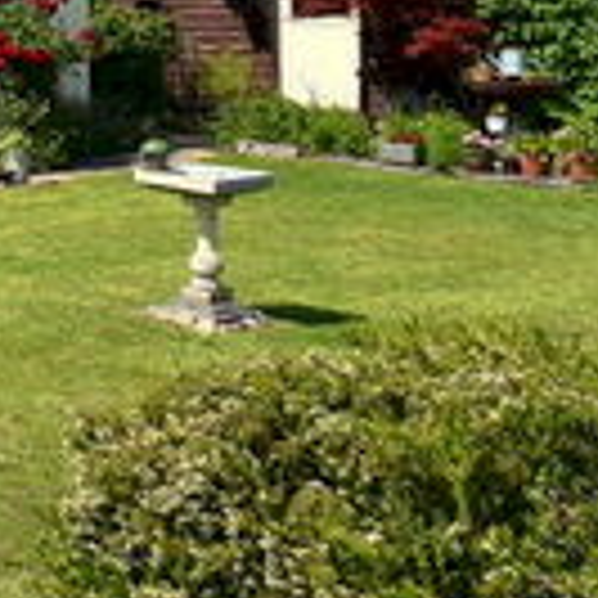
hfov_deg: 17.4
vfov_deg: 24.7
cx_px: -634
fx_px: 1309
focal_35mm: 67
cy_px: 25
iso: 220
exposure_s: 1/500
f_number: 8
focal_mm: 10
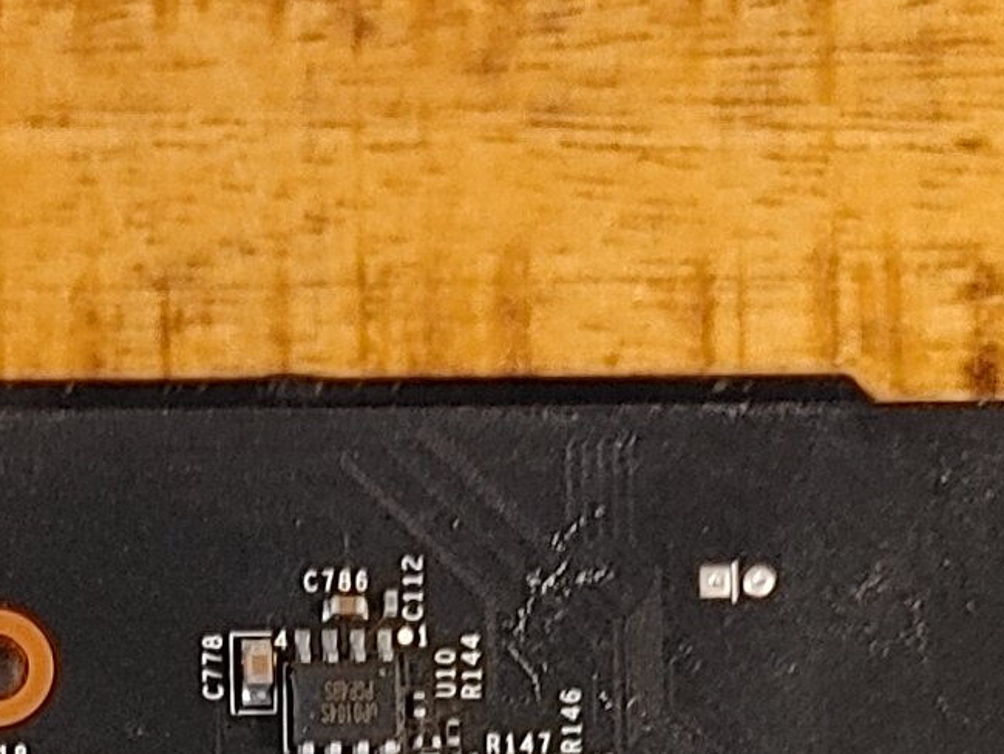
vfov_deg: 8.6
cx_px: -221
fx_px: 4642
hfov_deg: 12.1
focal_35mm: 160
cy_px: 1709
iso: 200
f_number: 1.8
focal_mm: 4.81
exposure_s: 1/100
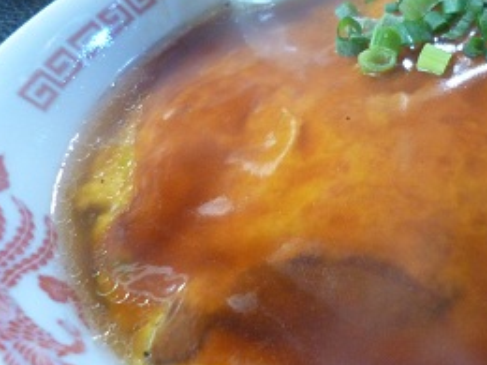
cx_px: 362
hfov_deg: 41.7
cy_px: 87
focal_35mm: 44
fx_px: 619
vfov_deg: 32.2
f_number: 2.5
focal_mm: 4.3
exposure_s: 1/8
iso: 400
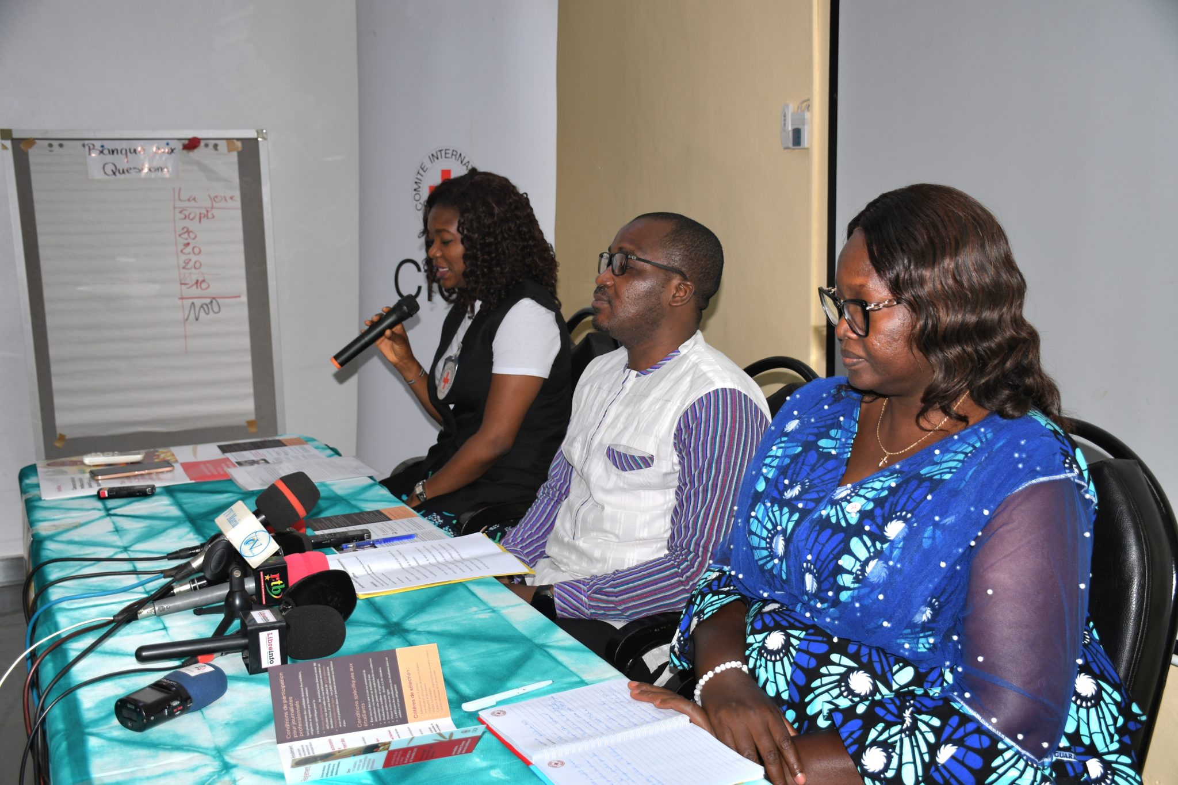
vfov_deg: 34.2
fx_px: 1276
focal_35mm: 39
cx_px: 589
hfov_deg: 49.6
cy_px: 392
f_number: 3.8
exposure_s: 1/60.2
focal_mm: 26
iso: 100
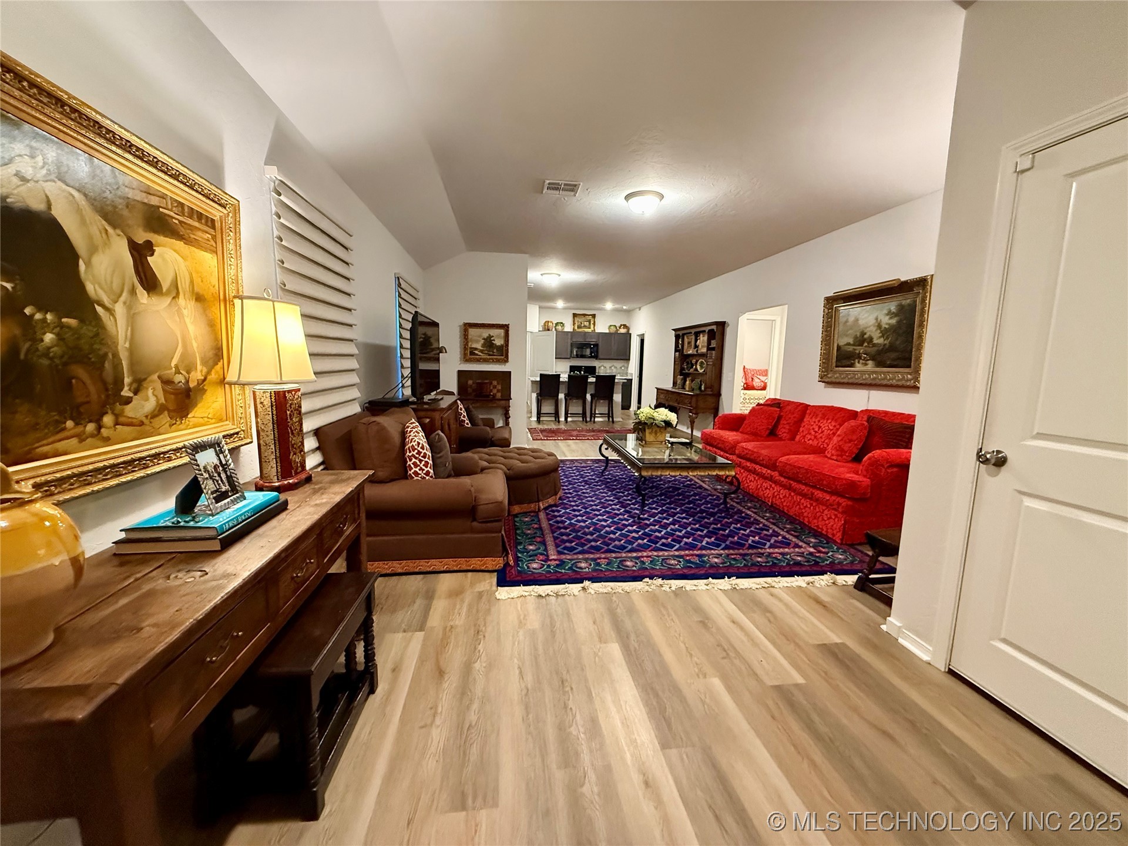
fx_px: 456
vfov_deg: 85.7
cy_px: 423
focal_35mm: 14
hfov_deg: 102.1
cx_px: 564
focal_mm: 2.22
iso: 800
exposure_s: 1/60
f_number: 2.2
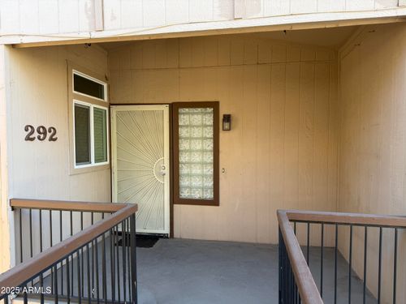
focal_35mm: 24
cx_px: 203
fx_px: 281
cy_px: 152
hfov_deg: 71.6
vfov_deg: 56.8
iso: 64
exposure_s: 1/121
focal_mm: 6.76
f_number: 1.78
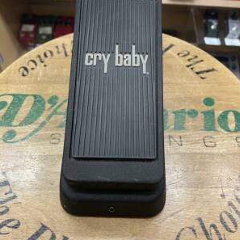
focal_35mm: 31
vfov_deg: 52.2
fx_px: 243
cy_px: 96
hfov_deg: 52.5
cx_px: 120
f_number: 1.6
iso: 160
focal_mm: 4.2
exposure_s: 1/60
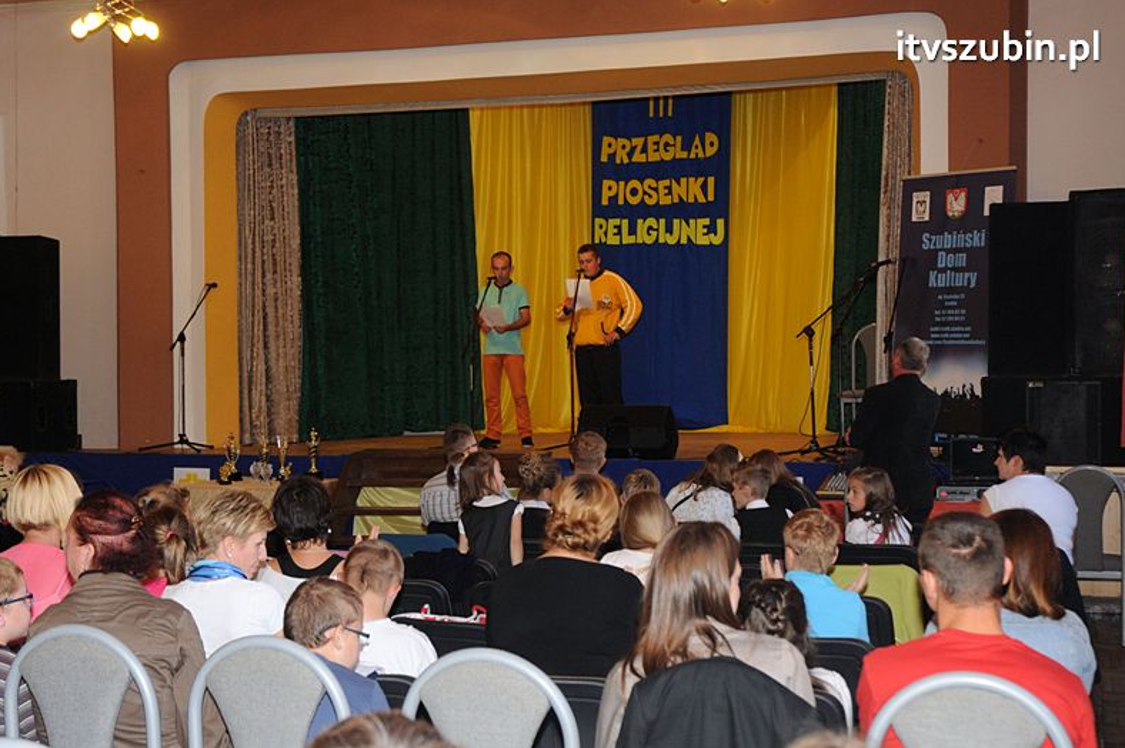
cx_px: 524
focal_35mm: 55
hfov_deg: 36.3
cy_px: 402
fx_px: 1717
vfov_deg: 24.6
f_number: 5
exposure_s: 1/60
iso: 800
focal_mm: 34
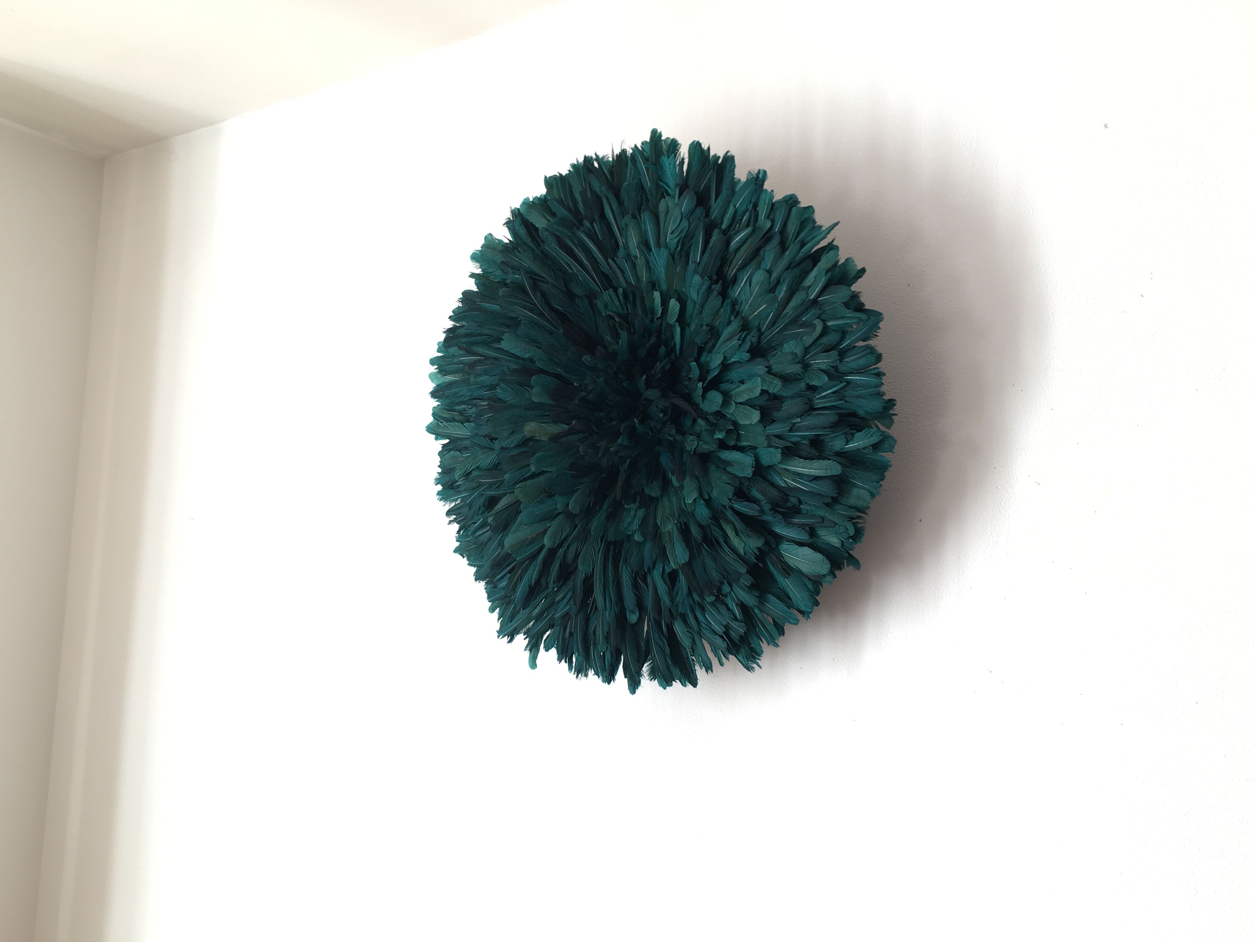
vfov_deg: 46.8
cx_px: 611
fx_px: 1088
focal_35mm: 30
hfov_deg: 60.0
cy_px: 466
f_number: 2.2
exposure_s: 1/33
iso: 32
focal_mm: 4.15
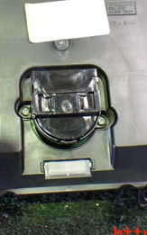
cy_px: 44
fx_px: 468
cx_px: 47
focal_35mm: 73
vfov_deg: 27.6
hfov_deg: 17.8
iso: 800
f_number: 2.3
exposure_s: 1/40
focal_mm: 5.4
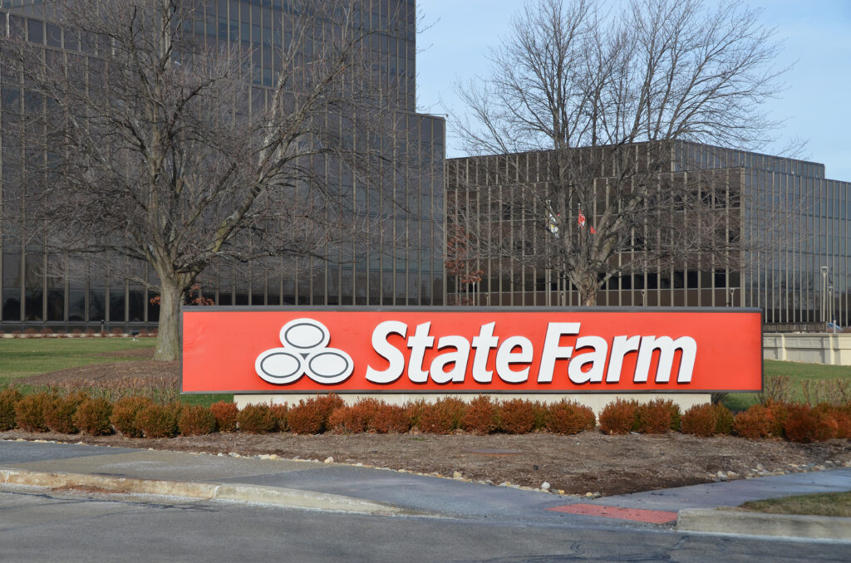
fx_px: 1628
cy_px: 282
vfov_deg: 19.6
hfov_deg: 29.3
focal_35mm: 69
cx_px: 426
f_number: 8
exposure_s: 1/1000
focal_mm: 46
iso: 400
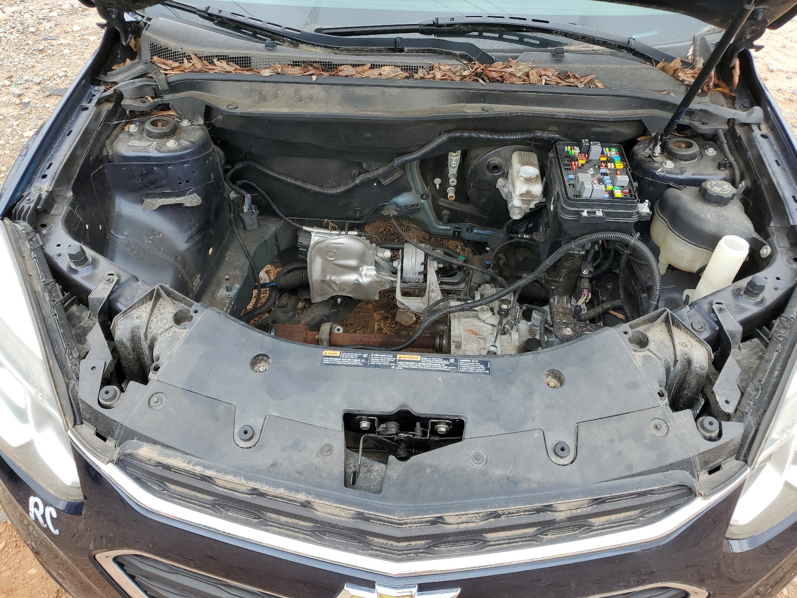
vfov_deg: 53.1
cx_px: 398
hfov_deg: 67.3
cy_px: 299
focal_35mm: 26
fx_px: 599
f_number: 1.5
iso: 50
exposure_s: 1/278
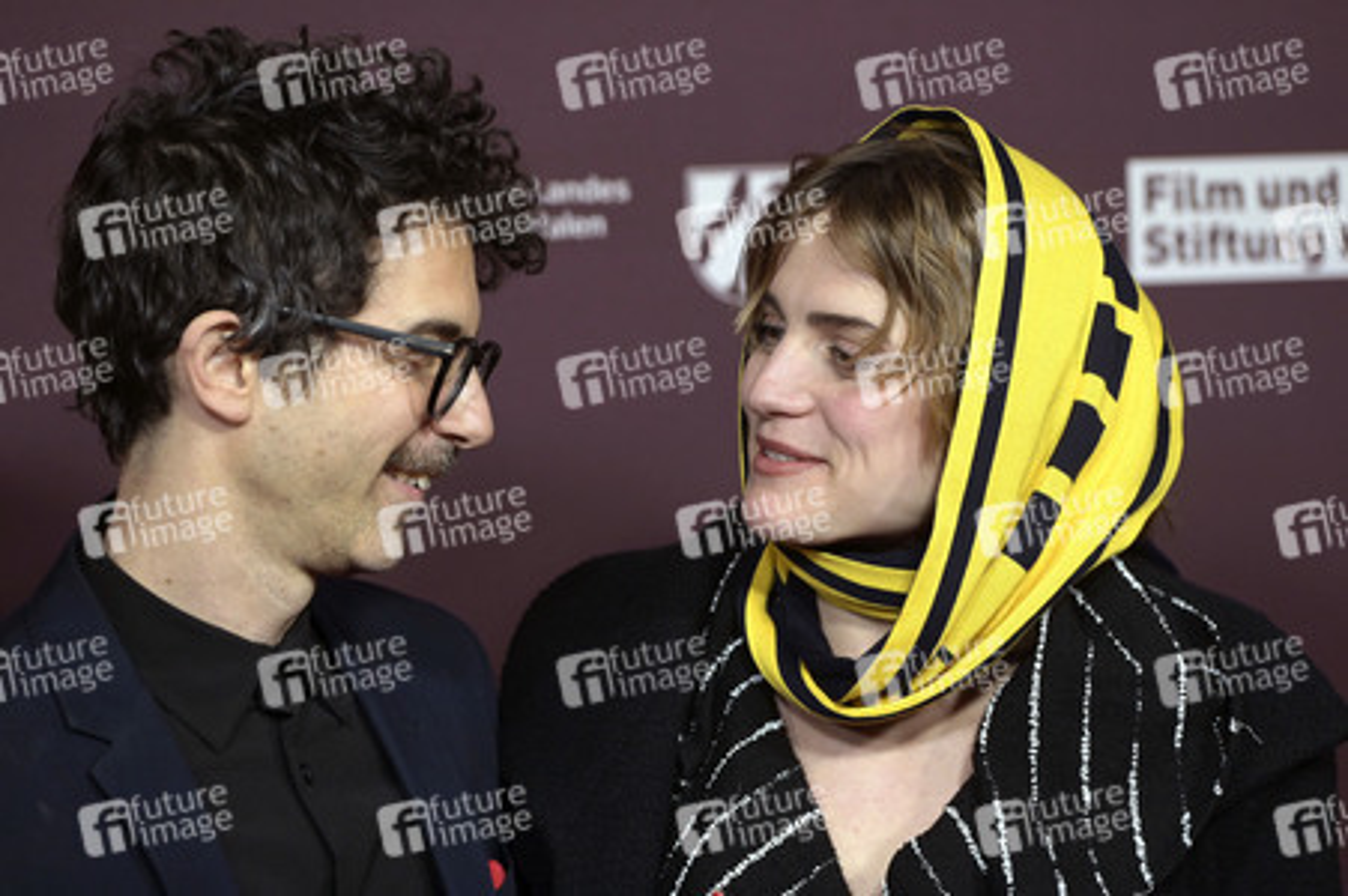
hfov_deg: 10.3
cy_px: 448
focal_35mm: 200
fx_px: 7483
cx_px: 674
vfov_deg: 6.9
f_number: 4.5
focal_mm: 200
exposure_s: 1/400
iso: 1250
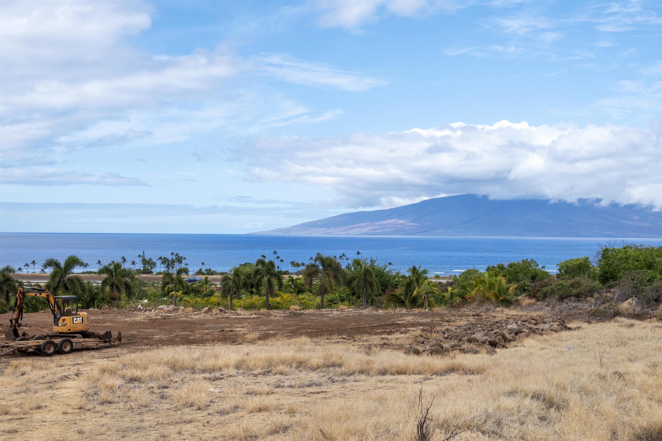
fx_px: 956
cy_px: 220
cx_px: 331
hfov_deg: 38.2
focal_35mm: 52
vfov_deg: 26.0
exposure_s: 1/500
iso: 100
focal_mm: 35
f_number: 8
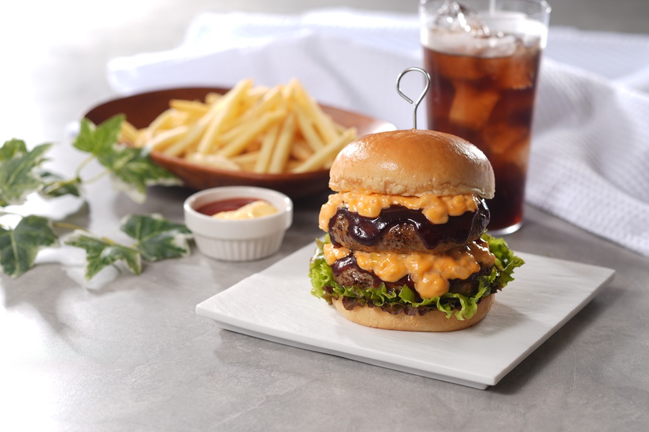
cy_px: 216
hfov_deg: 22.6
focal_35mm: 90
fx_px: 1622
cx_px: 324
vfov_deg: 15.2
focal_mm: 90
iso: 64
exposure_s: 1/125
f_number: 5.6
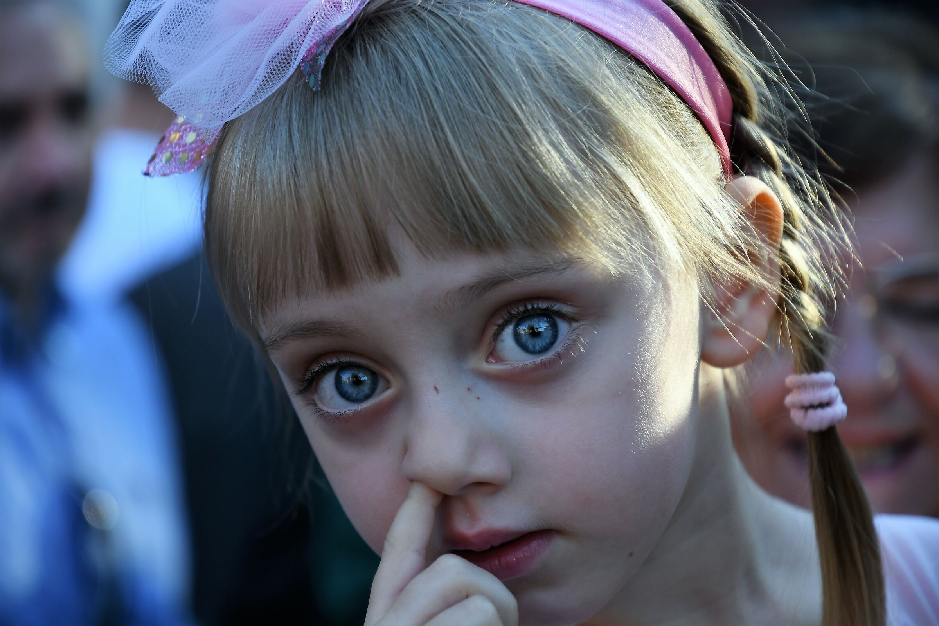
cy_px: 313
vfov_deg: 11.4
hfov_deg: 17.1
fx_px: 3130
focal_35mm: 120
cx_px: 470
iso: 320
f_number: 4
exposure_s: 1/400
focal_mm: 80
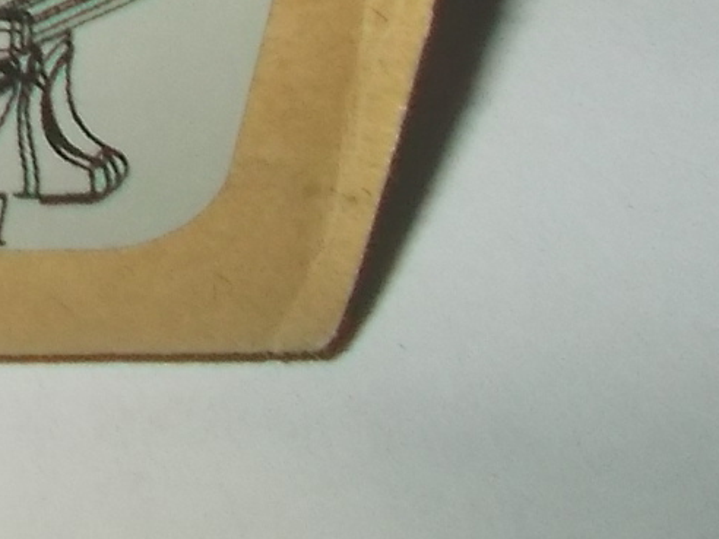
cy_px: -573
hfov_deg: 13.9
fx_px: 2492
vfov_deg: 11.1
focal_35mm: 120
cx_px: -709
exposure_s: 1/25
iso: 200
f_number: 3.2
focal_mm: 4.6
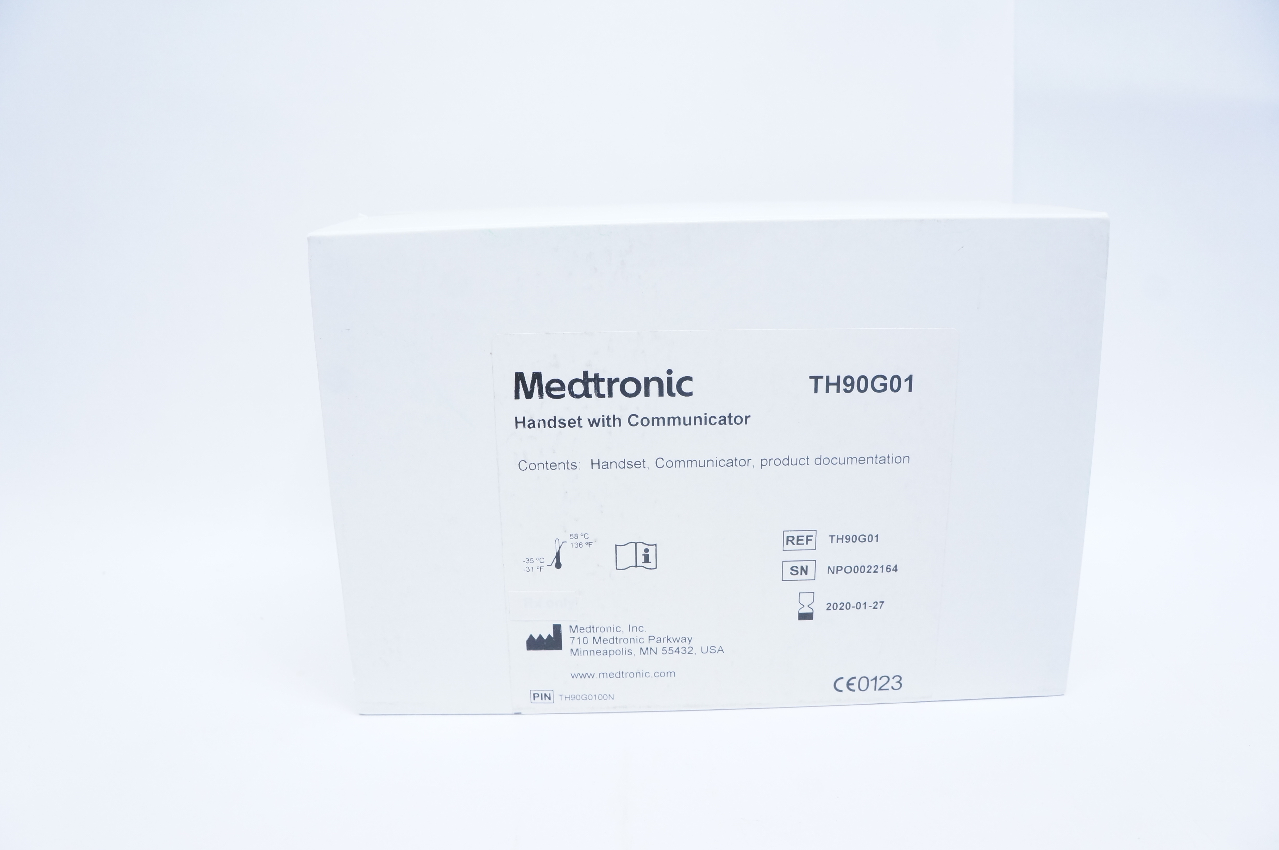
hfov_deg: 67.4
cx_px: 640
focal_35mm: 27
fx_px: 958
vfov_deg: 47.8
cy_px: 425
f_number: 7.1
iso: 1600
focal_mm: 18
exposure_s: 1/50
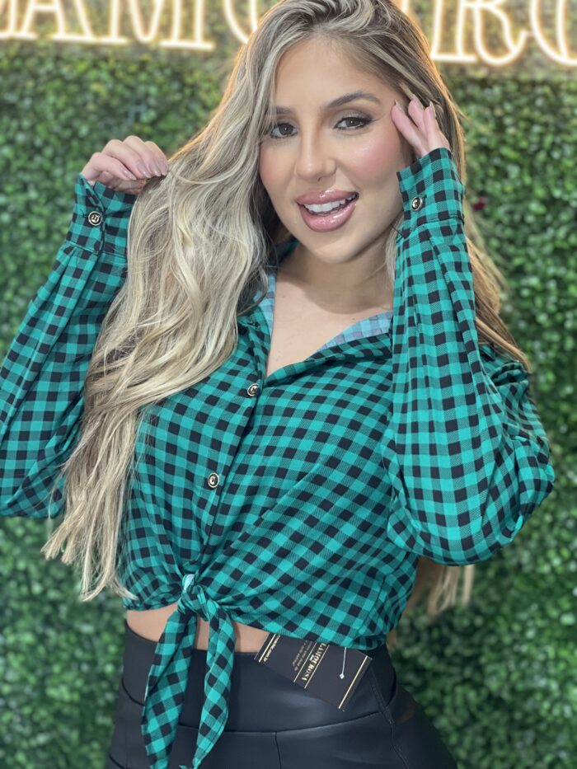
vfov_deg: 25.3
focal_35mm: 77
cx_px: 288
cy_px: 384
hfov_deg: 19.1
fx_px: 1711
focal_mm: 9
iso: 250
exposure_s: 1/120
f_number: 2.8
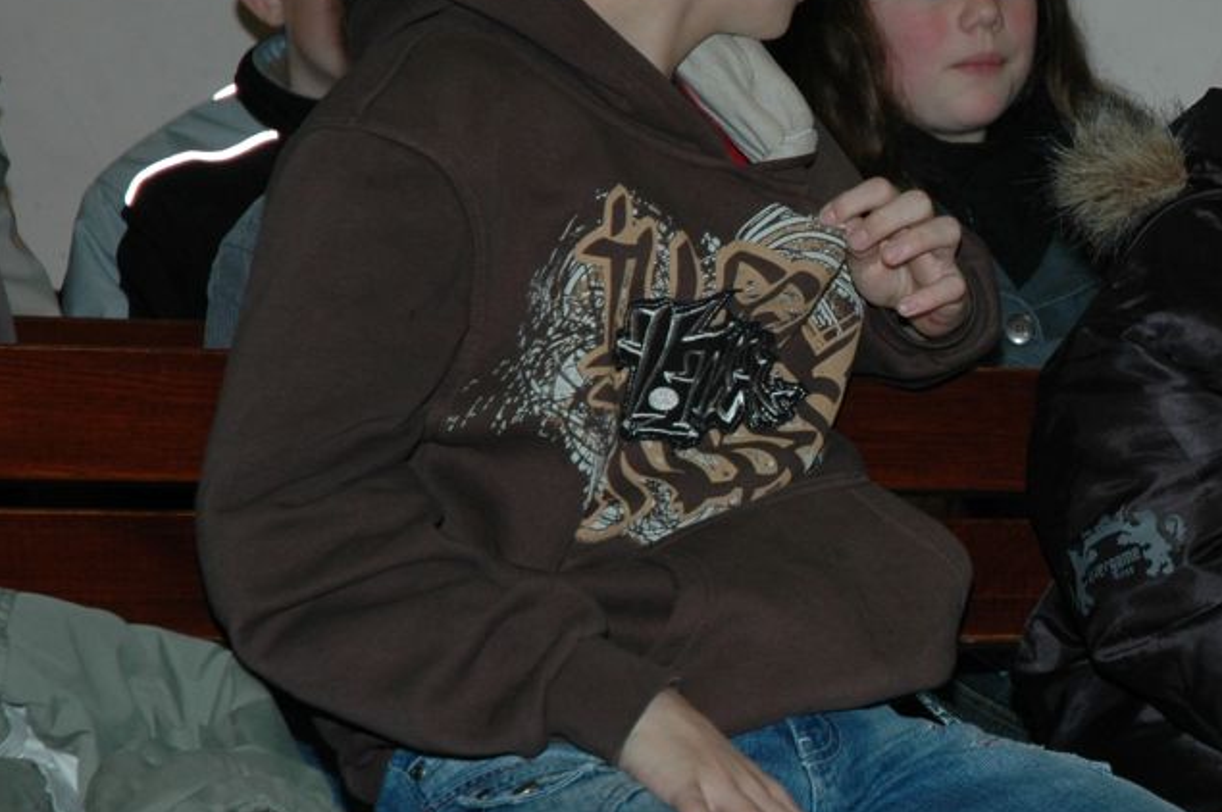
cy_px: 441
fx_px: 6748
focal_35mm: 199
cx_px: 1378
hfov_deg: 10.2
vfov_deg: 6.9
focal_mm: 56
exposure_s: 1/60
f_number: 4.5
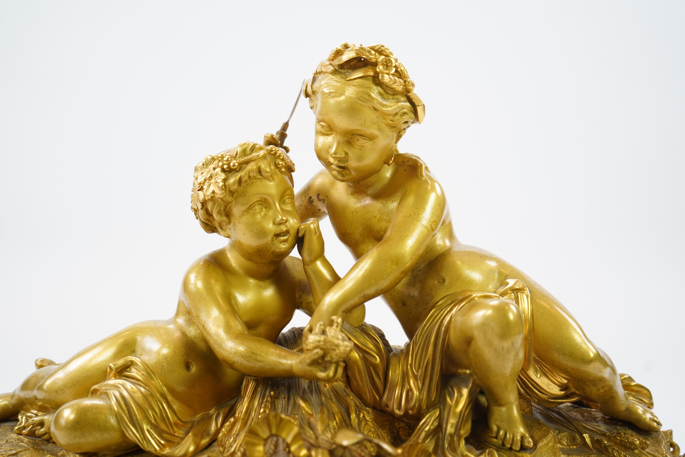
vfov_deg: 31.9
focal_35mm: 42
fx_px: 799
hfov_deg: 46.4
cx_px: 342
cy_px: 228
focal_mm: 42
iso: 640
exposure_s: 1/100
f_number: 4.5
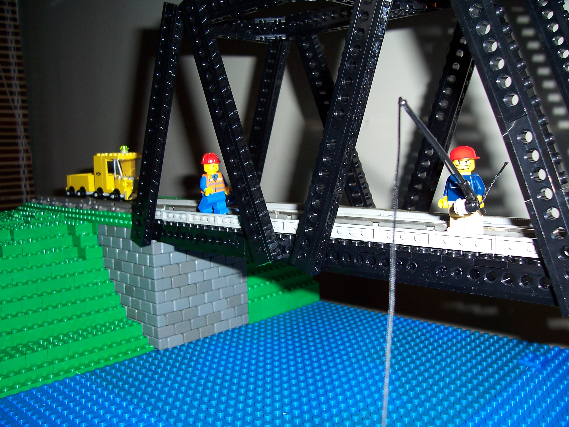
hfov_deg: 54.0
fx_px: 559
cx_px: 284
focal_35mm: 34
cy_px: 214
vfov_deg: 41.8
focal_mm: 5.6
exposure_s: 1/60
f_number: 2.7
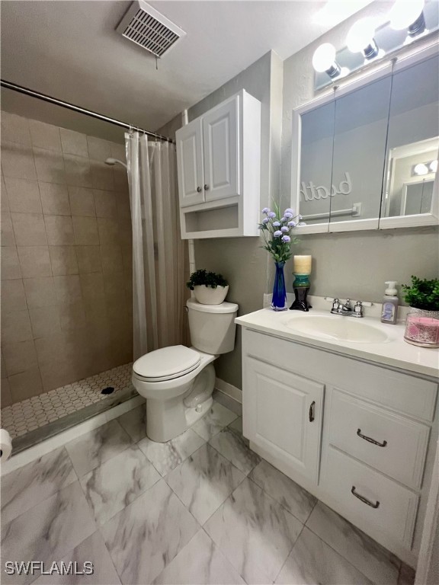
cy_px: 292
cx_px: 220
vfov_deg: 106.2
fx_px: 220
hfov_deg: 89.9
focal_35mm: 13
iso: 200
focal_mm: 1.57
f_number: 1.8
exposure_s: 1/60
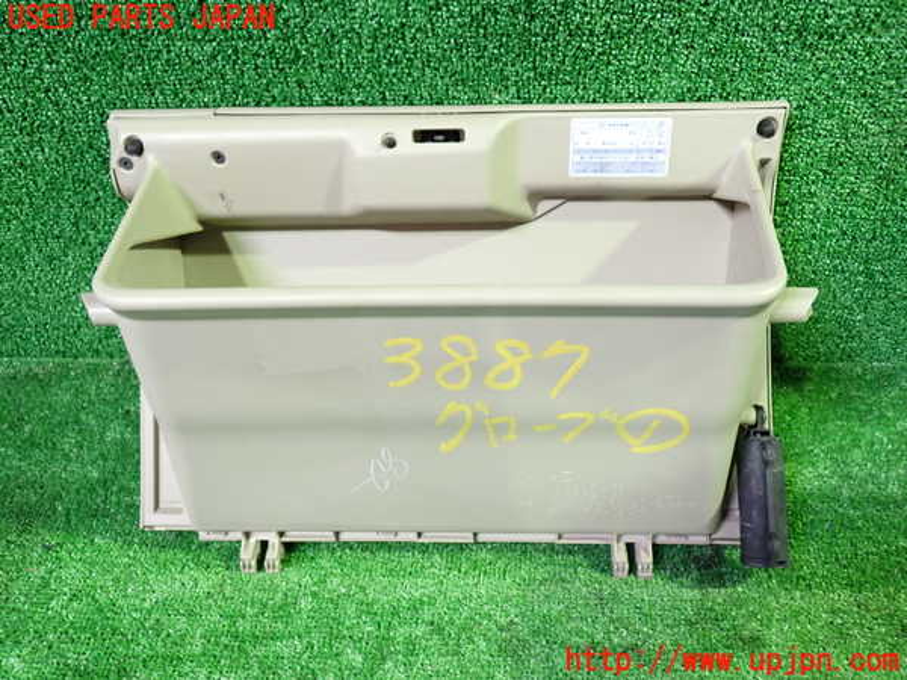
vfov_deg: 46.8
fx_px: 786
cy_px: 340
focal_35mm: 30
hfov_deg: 60.0
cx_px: 454
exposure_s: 1/30
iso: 640
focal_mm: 5.4
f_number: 2.3
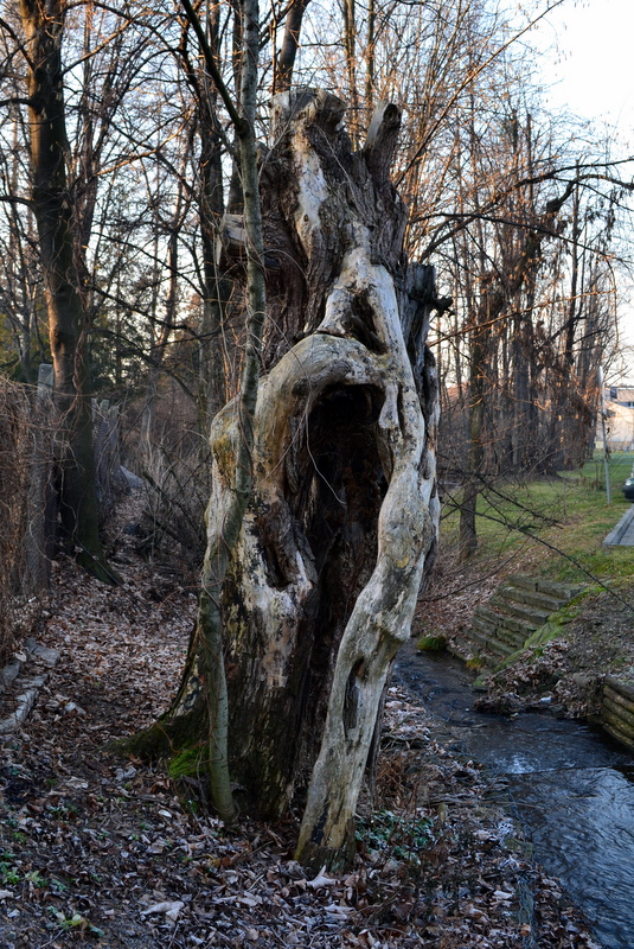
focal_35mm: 33
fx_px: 870
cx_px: 317
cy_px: 474
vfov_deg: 57.2
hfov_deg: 40.0
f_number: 8
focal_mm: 22
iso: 400
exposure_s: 1/60
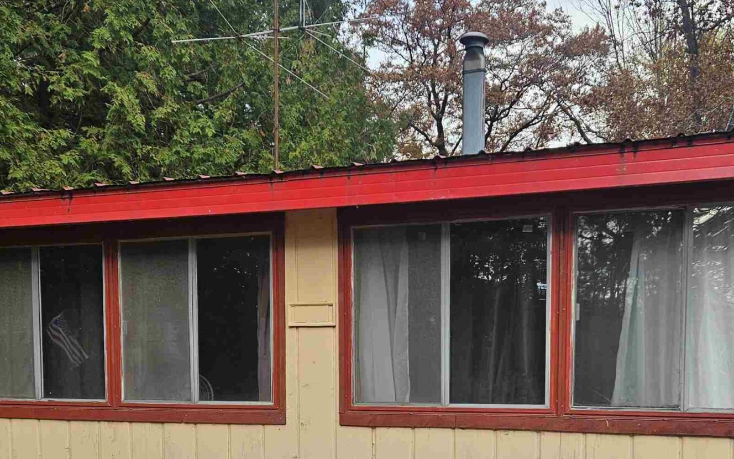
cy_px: 408
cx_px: 437
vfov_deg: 26.5
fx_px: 940
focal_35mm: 47
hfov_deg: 42.5
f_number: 1.8
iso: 25
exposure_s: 1/273
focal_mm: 5.4
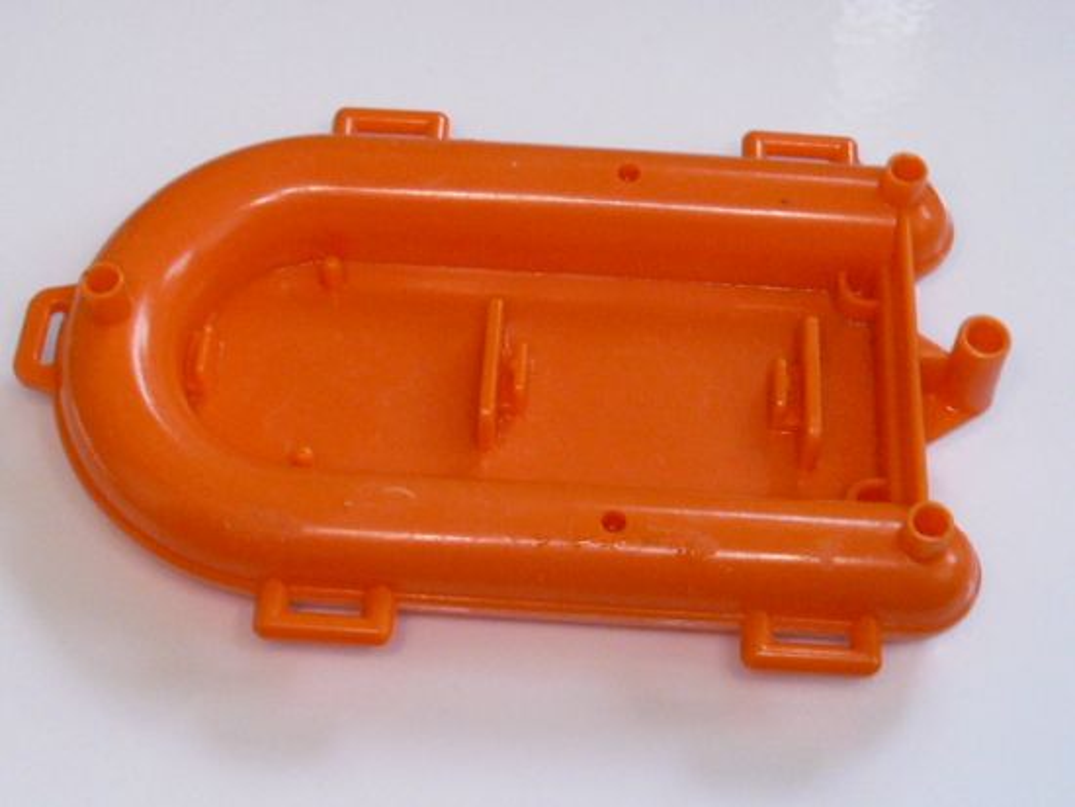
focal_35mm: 56
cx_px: 538
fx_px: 1740
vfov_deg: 26.1
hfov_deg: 34.3
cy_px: 404
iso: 400
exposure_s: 1/15
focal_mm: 6.2
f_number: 4
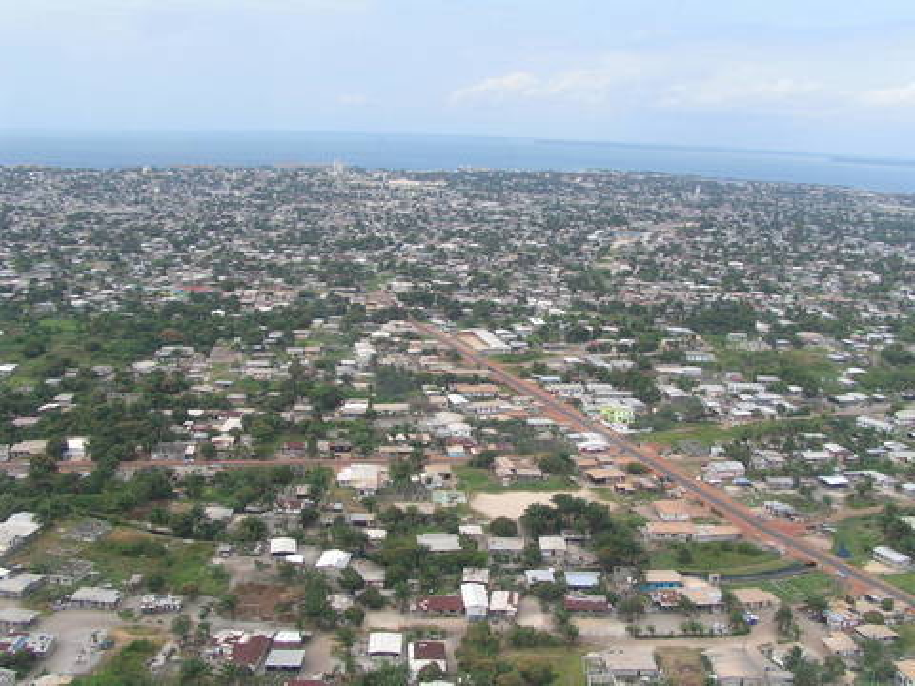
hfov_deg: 49.0
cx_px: 458
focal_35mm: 38
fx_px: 1004
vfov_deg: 37.7
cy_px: 343
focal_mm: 5.8
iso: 50
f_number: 5.6
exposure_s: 1/250
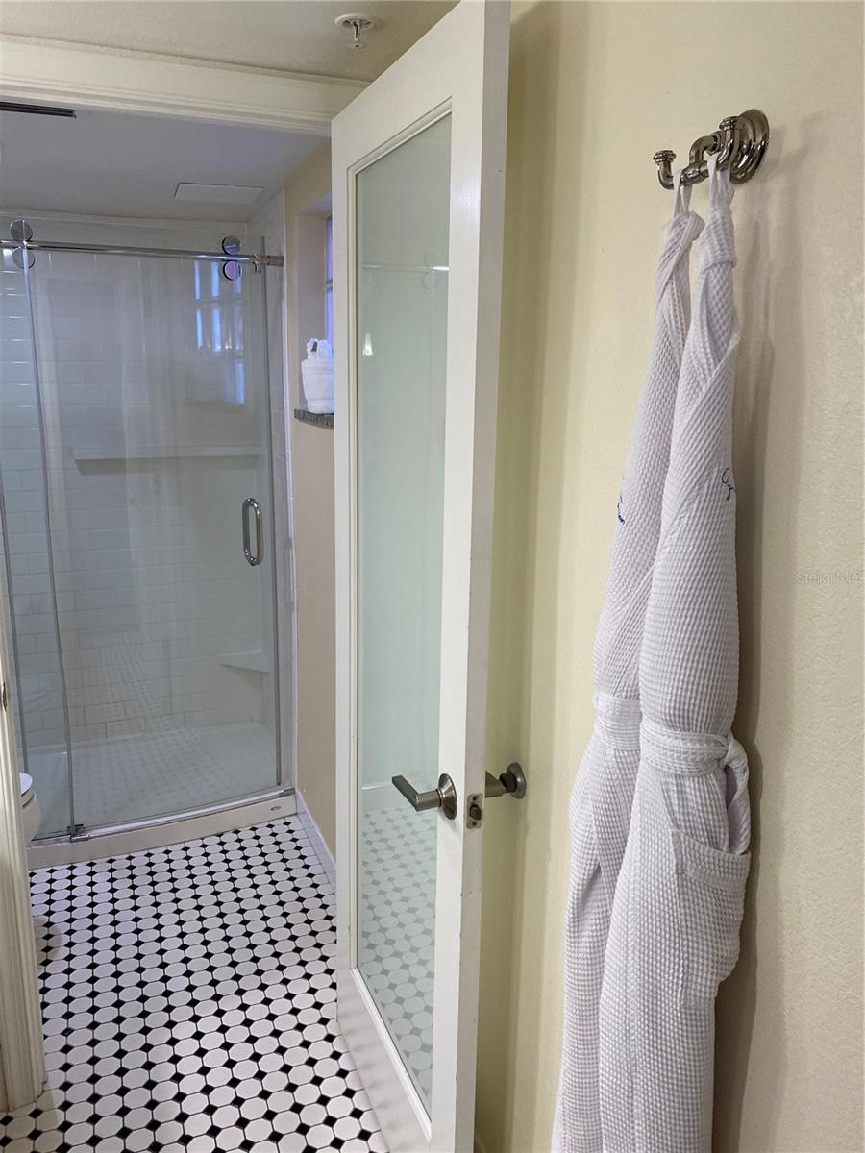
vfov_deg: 67.3
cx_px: 432
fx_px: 866
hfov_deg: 53.1
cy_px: 576
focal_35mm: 26
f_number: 1.8
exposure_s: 1/120
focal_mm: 4.25
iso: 125
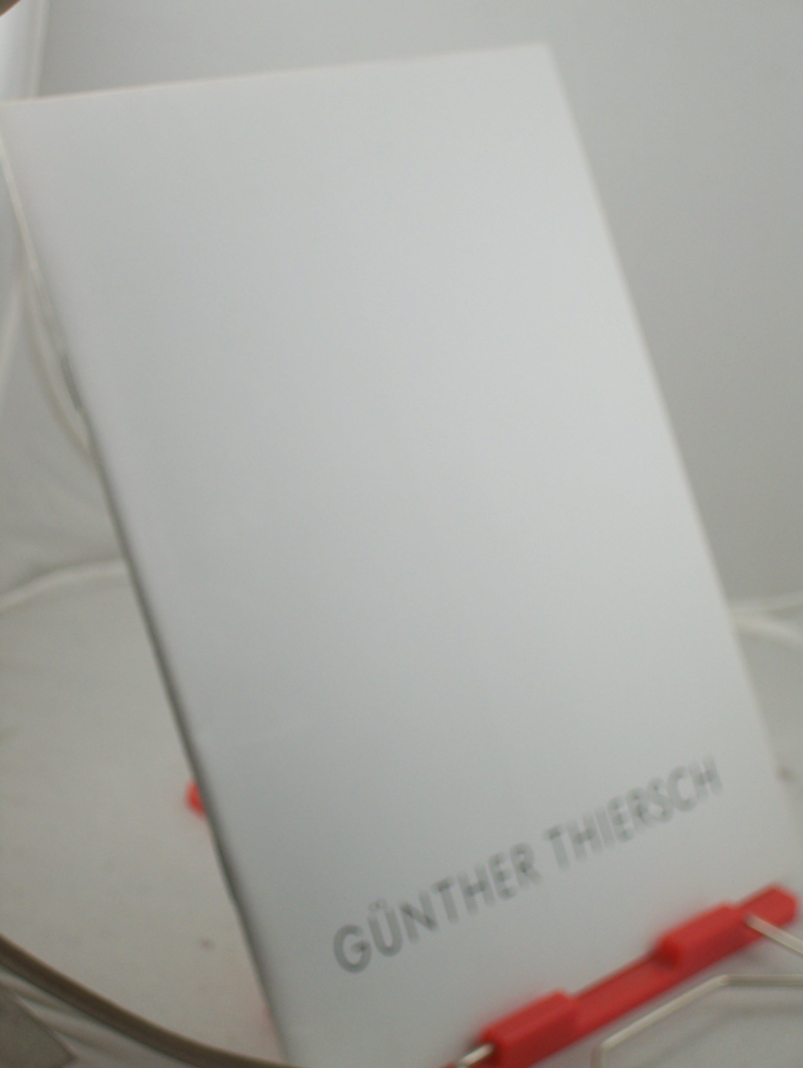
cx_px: 402
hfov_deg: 18.0
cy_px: 534
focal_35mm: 82
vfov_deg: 23.8
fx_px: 2533
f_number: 4
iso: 80
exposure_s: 1/80
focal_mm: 13.6
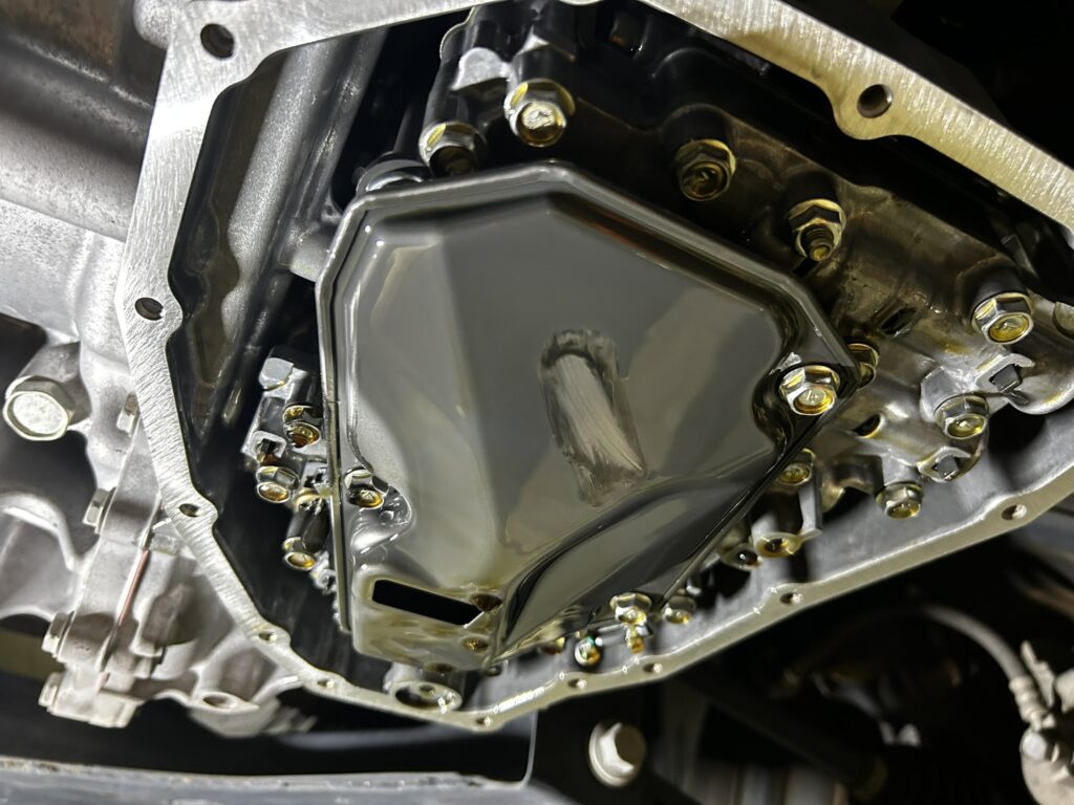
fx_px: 807
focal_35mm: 26
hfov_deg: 67.3
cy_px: 402
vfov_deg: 53.1
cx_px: 537
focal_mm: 5.7
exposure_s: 1/60
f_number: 1.5
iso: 500
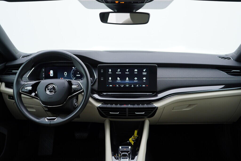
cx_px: 120
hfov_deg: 53.1
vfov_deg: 36.9
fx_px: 241
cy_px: 80
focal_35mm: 36
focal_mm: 24
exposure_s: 1/50
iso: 125
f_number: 3.2
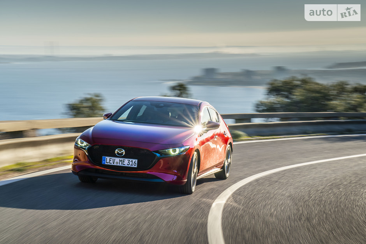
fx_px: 681
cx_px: 183
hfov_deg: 30.1
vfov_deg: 20.3
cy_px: 122
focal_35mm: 67
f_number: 16
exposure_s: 1/25
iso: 100
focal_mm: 67
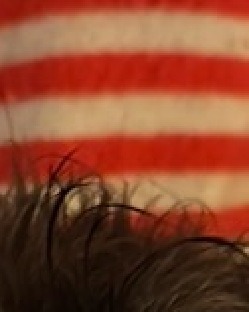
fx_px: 877
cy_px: 427
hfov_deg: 16.0
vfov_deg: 18.5
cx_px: 43
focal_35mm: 95
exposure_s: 1/25
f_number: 1.78
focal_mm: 6.76
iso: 1250
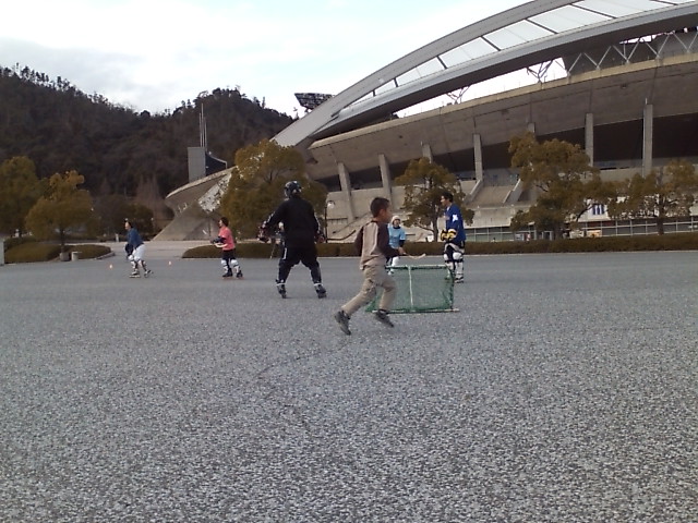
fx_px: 585
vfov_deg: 48.2
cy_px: 262
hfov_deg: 61.7
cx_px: 349
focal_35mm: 29
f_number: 3.5
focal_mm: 3.73
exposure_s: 1/303
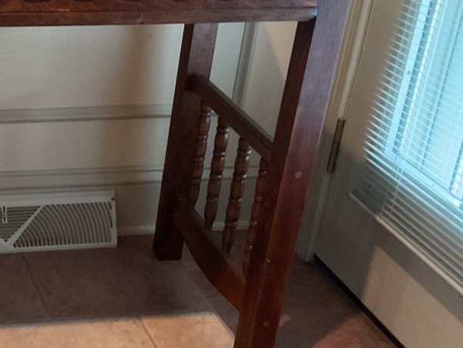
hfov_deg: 25.3
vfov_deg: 20.4
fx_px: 963
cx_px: -29
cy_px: 197
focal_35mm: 72
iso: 400
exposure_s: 1/30
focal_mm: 3
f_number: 1.8
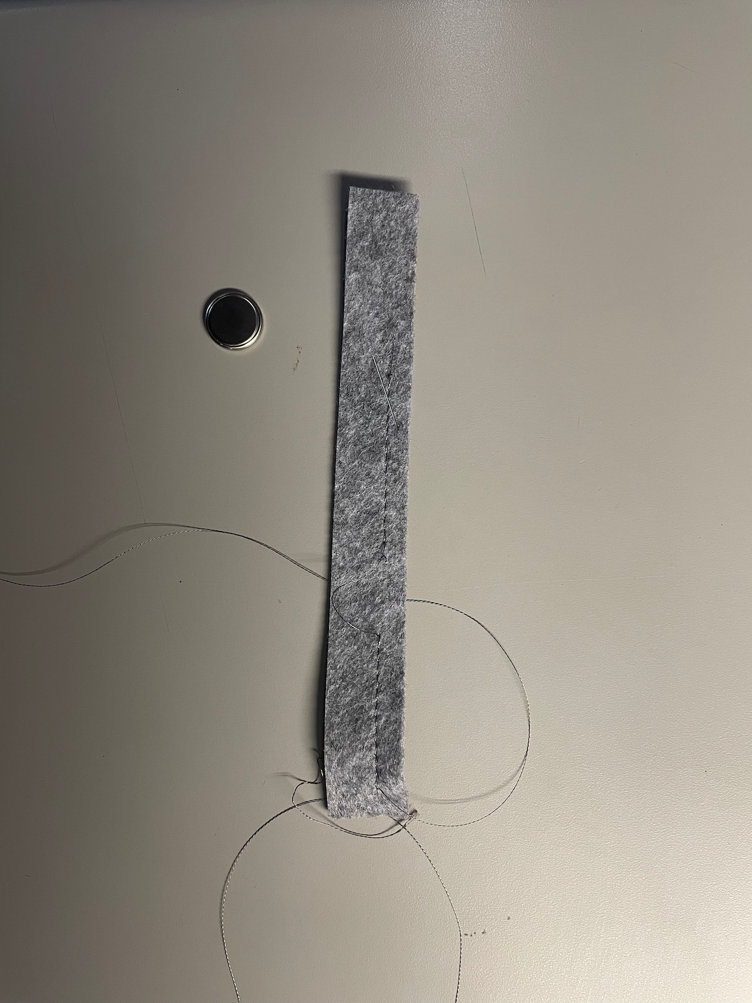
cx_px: 376
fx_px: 753
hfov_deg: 53.1
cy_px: 502
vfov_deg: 67.3
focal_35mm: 26
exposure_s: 1/60
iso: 200
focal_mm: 4.2
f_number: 1.6
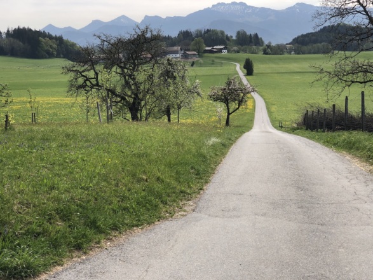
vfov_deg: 28.0
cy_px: 140
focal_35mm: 52
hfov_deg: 36.8
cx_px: 186
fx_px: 560
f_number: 2.4
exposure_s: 1/750
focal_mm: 6
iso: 16
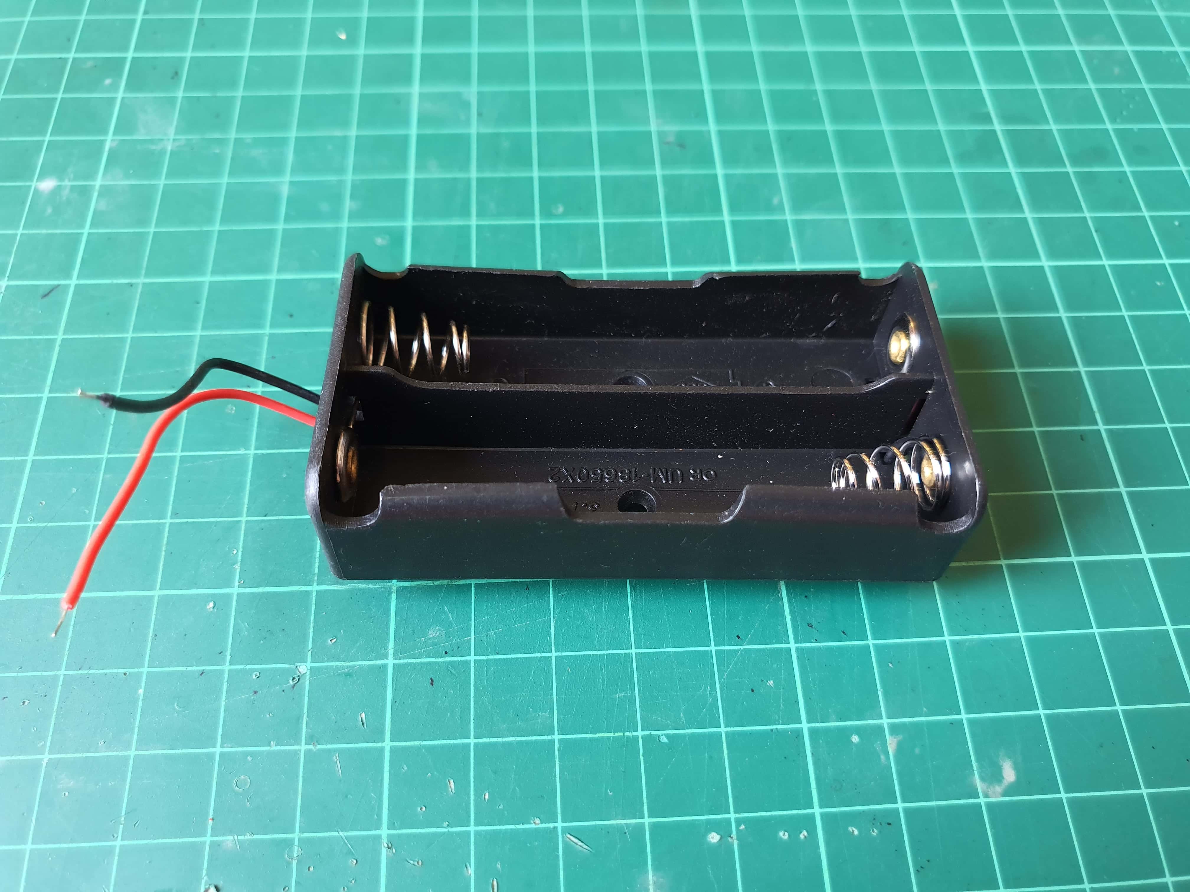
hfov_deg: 67.3
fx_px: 894
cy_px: 446
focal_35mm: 26
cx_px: 595
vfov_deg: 53.1
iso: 320
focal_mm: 4.3
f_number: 1.5
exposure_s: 1/100
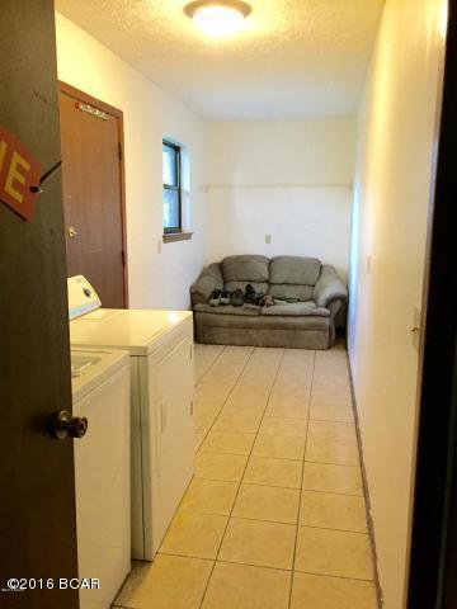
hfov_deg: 48.2
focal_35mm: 29
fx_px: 510
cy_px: 304
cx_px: 228
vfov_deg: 61.7
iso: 250
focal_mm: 4.15
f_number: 2.2
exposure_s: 1/20
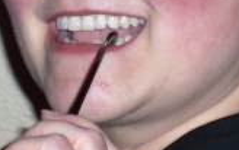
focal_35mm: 322
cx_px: 68
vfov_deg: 4.1
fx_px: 2100
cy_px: -8
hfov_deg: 6.5
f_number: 4.8
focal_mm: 16.8
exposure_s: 1/90
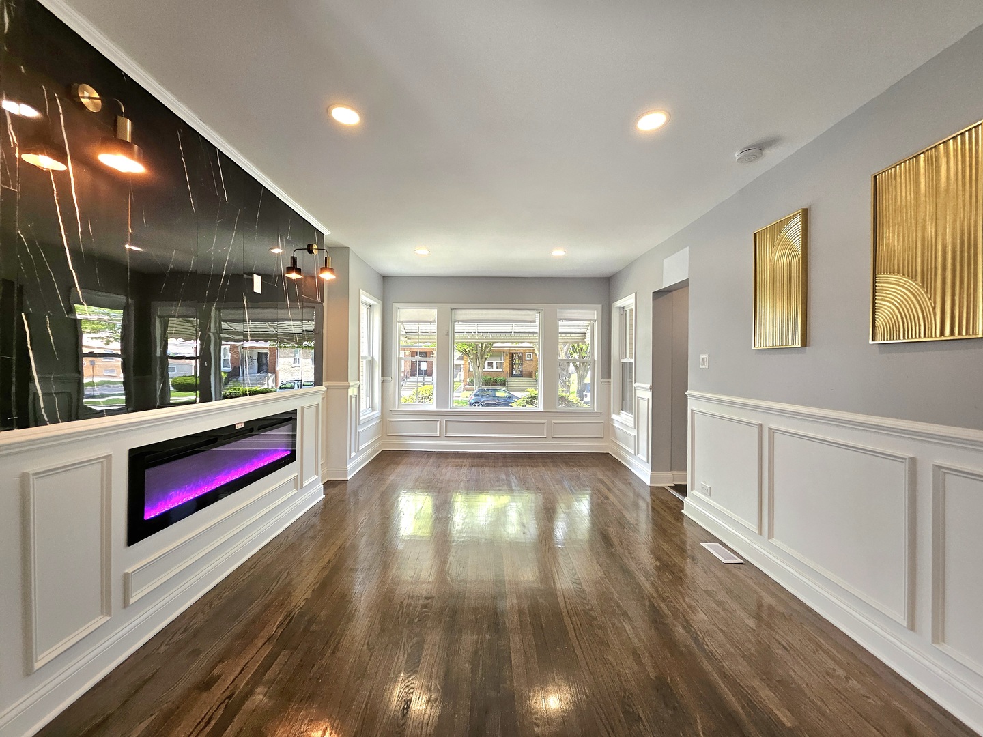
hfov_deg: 106.2
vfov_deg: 89.9
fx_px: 369
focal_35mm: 13
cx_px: 492
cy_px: 368
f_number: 2.2
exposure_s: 1/60.2
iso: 80
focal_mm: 1.74
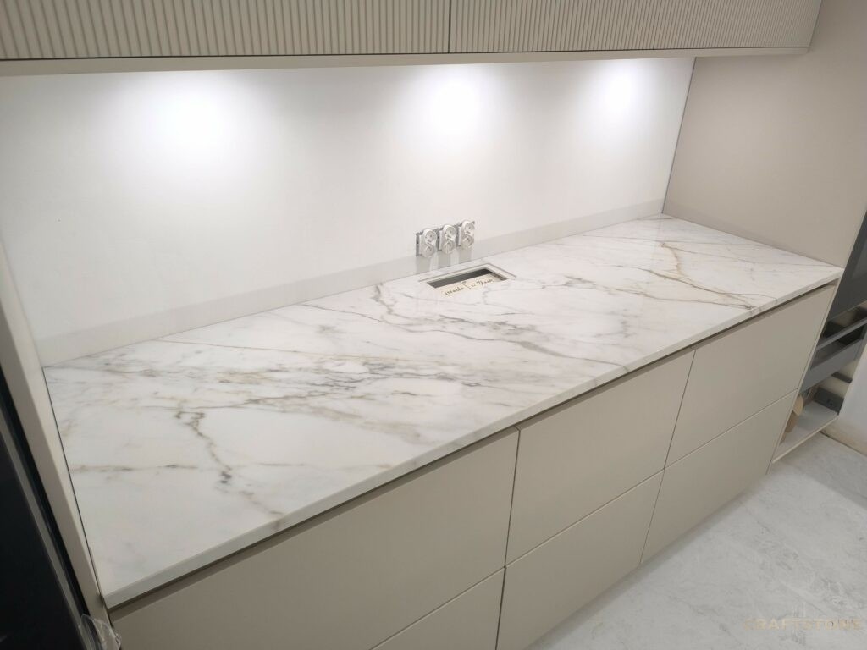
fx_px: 576
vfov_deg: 58.9
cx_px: 434
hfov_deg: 73.9
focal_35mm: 23
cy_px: 325
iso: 640
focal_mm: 6.14
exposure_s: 1/100
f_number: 1.65
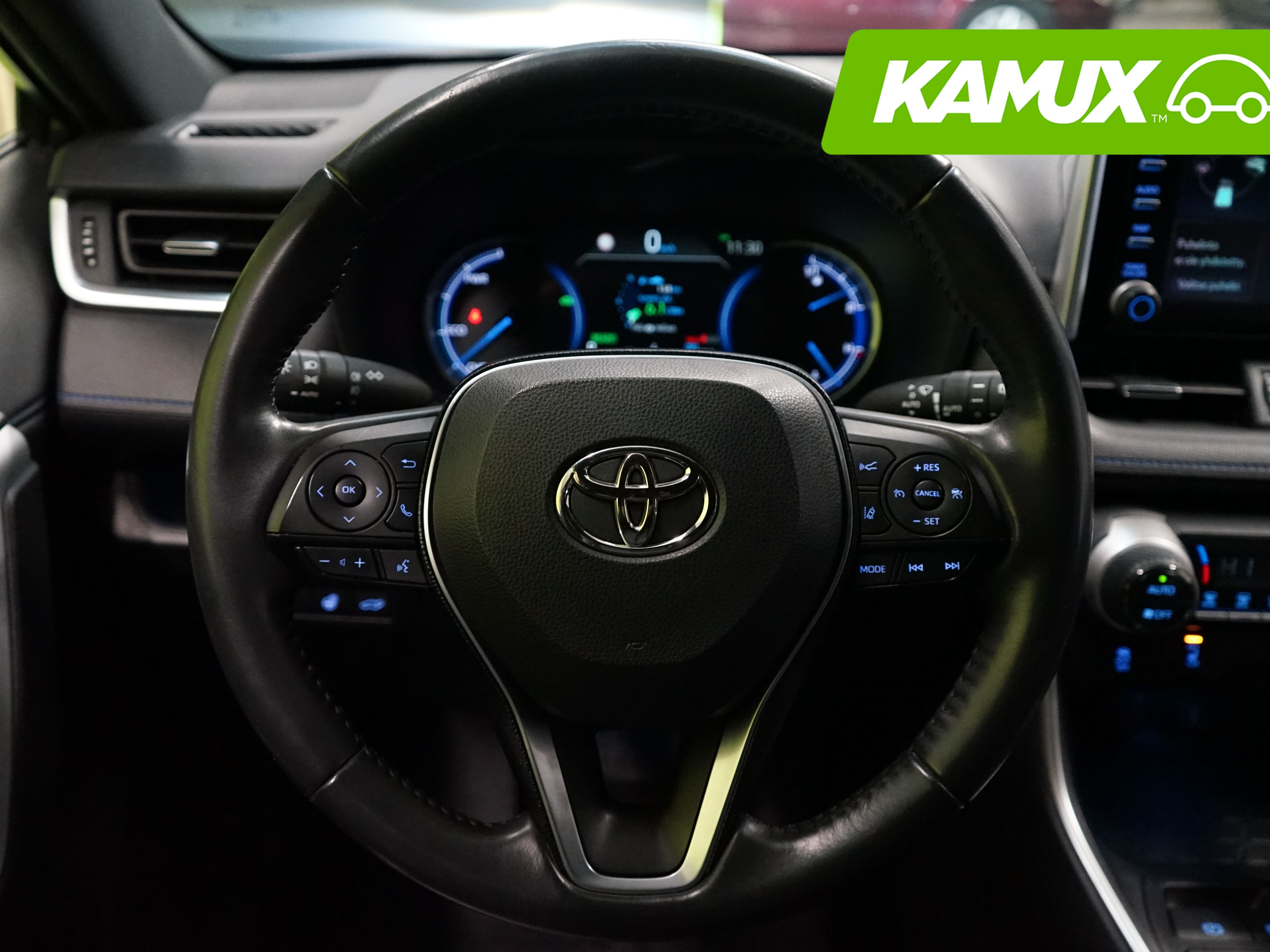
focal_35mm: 32
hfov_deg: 56.8
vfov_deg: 44.2
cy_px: 468
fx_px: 1174
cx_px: 638
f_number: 4
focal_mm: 29
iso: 5000
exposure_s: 1/50
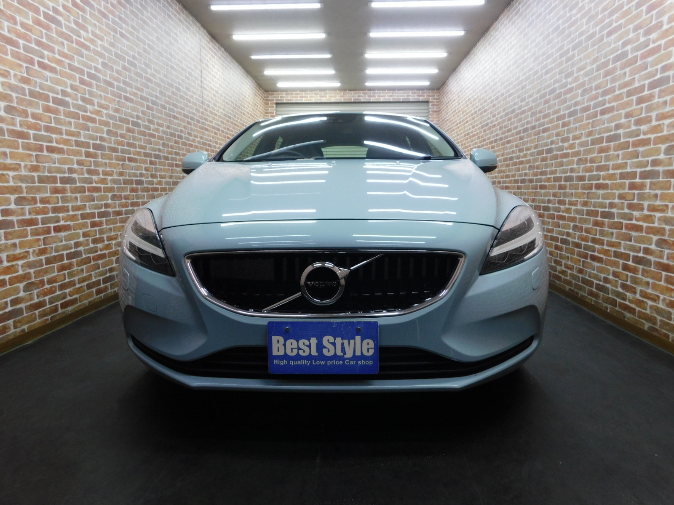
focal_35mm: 23
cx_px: 337
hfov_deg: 73.9
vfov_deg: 58.9
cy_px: 252
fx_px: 448
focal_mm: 4
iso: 250
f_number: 3
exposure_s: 1/30
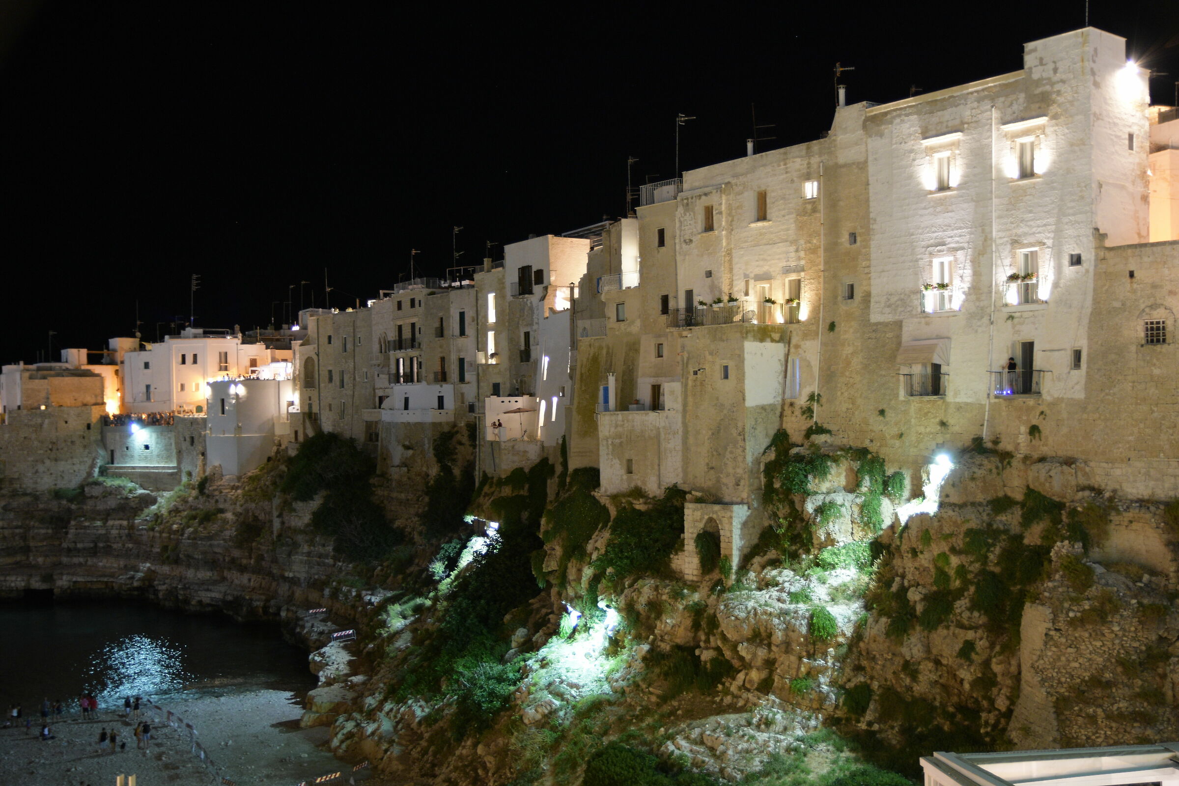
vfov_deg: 34.2
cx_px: 590
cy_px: 393
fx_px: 1277
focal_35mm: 39
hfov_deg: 49.6
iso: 800
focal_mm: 26
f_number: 2.8
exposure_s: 1/4
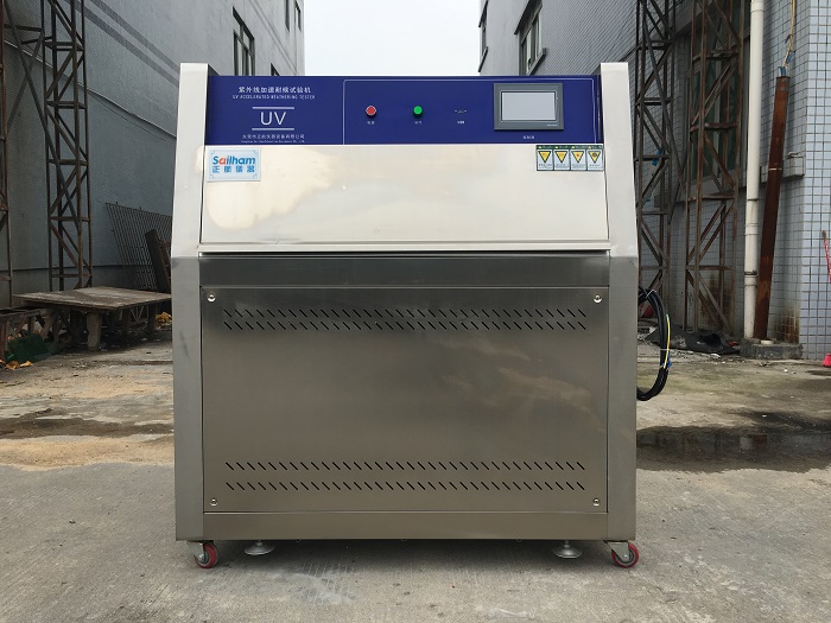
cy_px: 312
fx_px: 696
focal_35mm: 29
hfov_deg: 61.7
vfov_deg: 48.2
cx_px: 416
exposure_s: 1/962
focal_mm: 4.15
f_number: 2.2
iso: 25
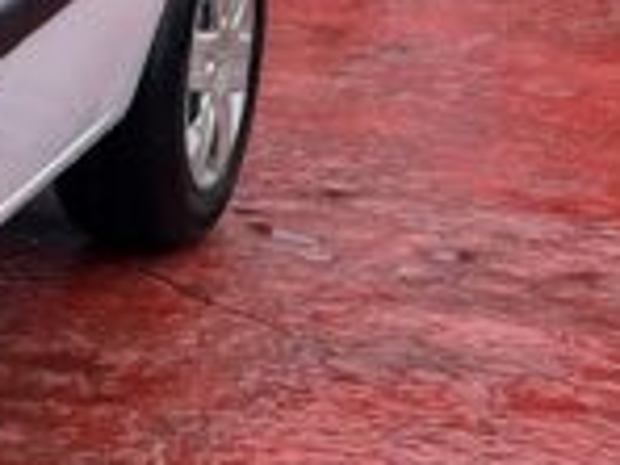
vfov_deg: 10.5
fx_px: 2525
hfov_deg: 11.1
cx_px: -1001
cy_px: 147
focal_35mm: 141
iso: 50
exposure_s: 1/1992
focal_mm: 5.1
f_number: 1.6
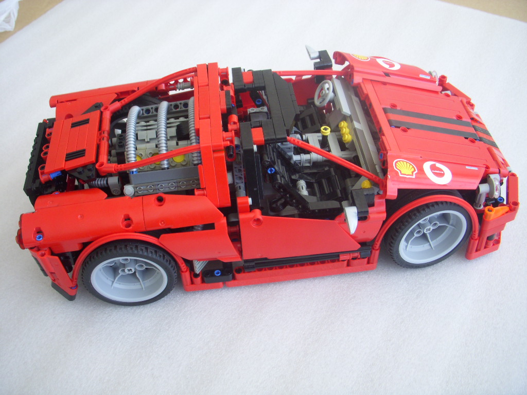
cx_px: 264
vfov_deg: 37.7
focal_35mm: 38
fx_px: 579
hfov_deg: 49.0
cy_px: 198
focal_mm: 6.3
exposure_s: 1/40
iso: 100
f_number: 3.3
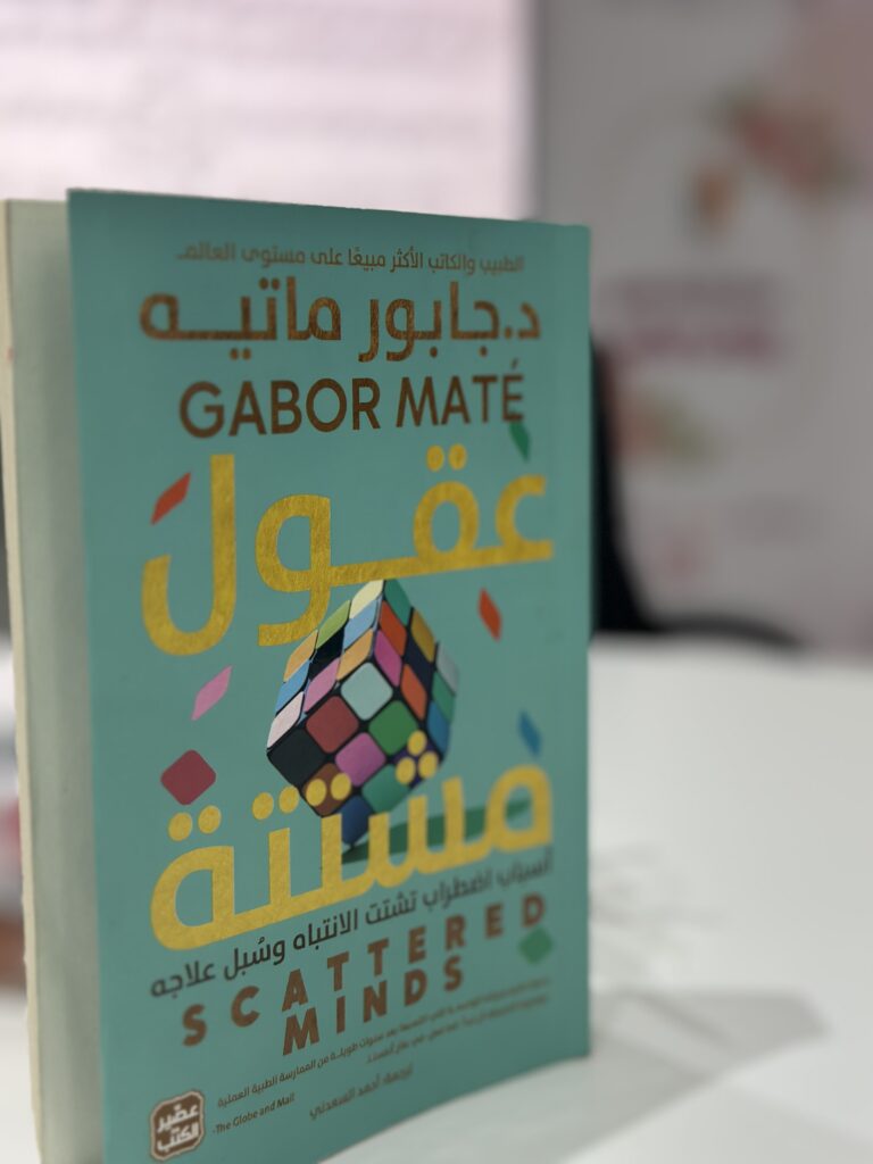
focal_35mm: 48
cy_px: 582
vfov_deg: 39.7
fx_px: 1614
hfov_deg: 30.3
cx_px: 436
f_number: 1.78
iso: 125
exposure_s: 1/50
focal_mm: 6.86
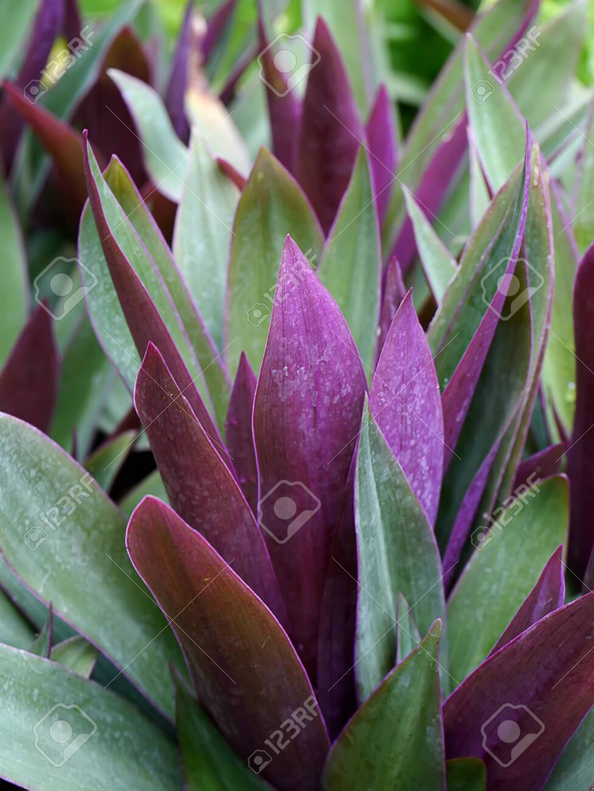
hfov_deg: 16.4
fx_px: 2058
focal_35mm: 90
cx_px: 297
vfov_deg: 21.8
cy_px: 396
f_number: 7.1
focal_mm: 45
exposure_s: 1/25
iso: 160
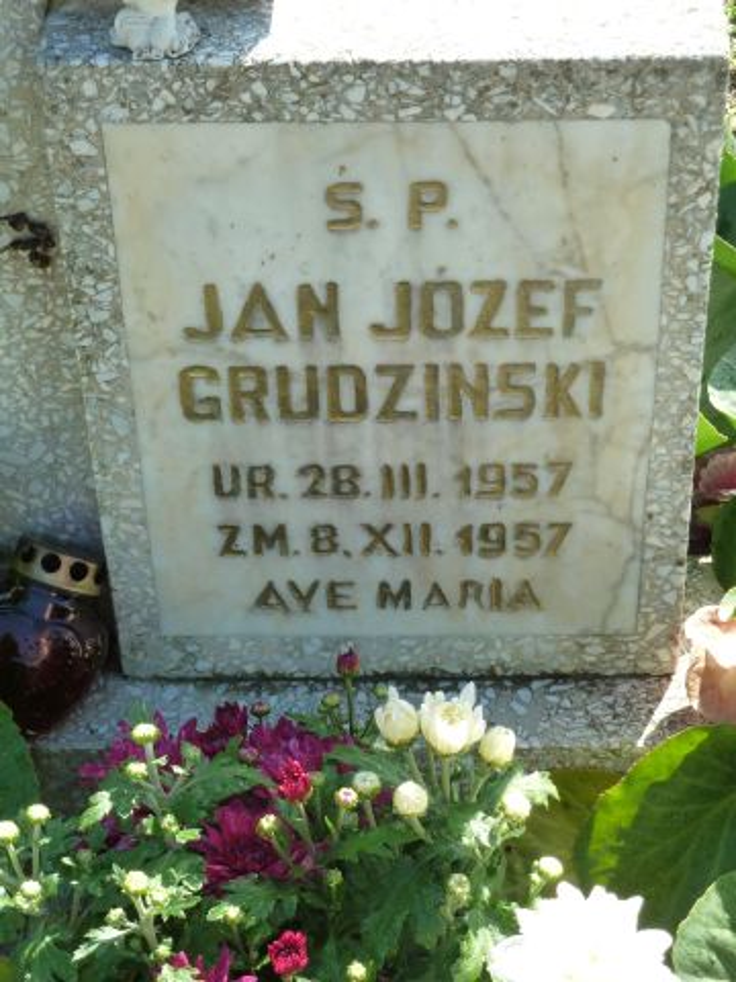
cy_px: 491
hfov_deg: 17.8
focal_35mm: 83
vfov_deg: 23.6
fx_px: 2353
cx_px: 368
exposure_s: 1/250
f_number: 4.2
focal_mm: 13.7
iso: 250
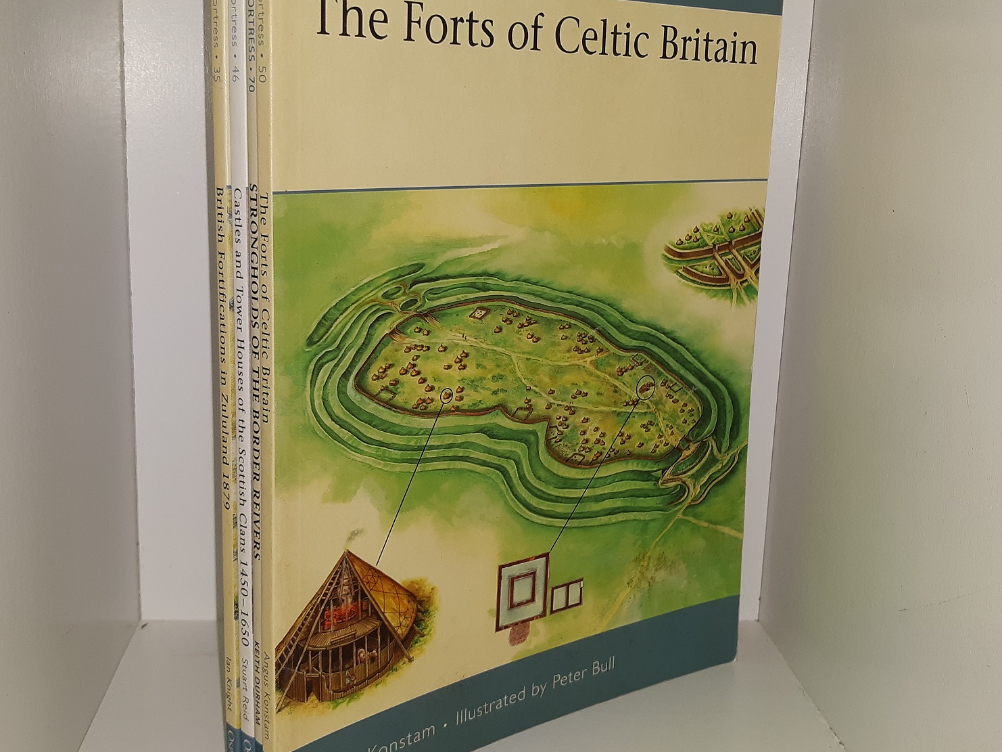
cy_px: 355
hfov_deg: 47.9
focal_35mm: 39
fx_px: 1129
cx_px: 517
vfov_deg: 36.8
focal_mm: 3.7
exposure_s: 1/152
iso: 40
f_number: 1.7
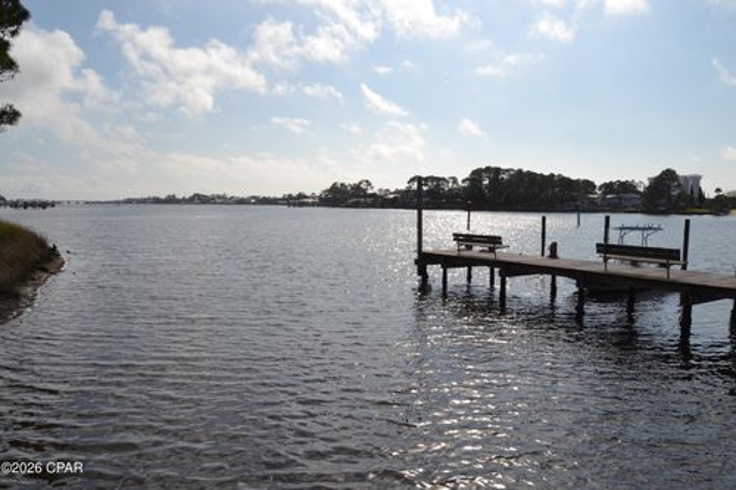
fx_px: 552
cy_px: 245
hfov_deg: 67.4
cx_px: 368
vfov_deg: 47.9
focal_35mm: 27
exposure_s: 1/640
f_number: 8
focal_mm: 18
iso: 100
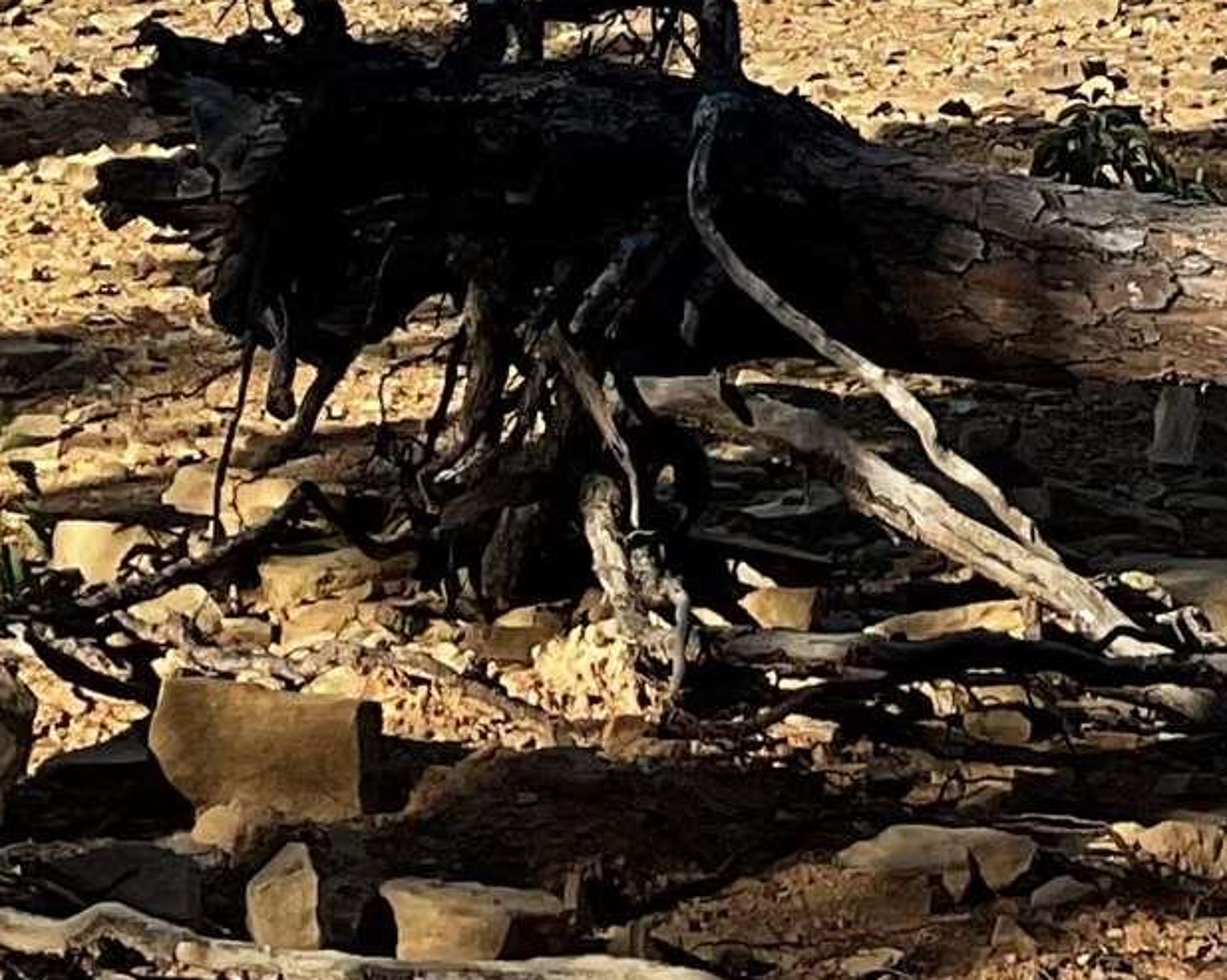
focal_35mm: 141
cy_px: -1234
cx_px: 1257
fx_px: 5118
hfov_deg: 13.5
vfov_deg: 9.8
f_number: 1.8
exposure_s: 1/2058
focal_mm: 3
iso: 16
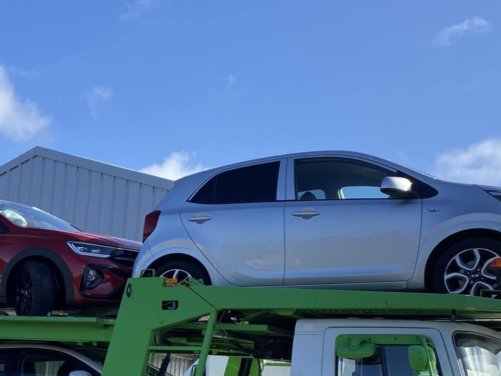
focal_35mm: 67
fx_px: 970
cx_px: -29
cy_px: 351
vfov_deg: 21.4
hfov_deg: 26.9
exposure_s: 1/1629
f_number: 1.8
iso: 32
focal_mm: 4.25
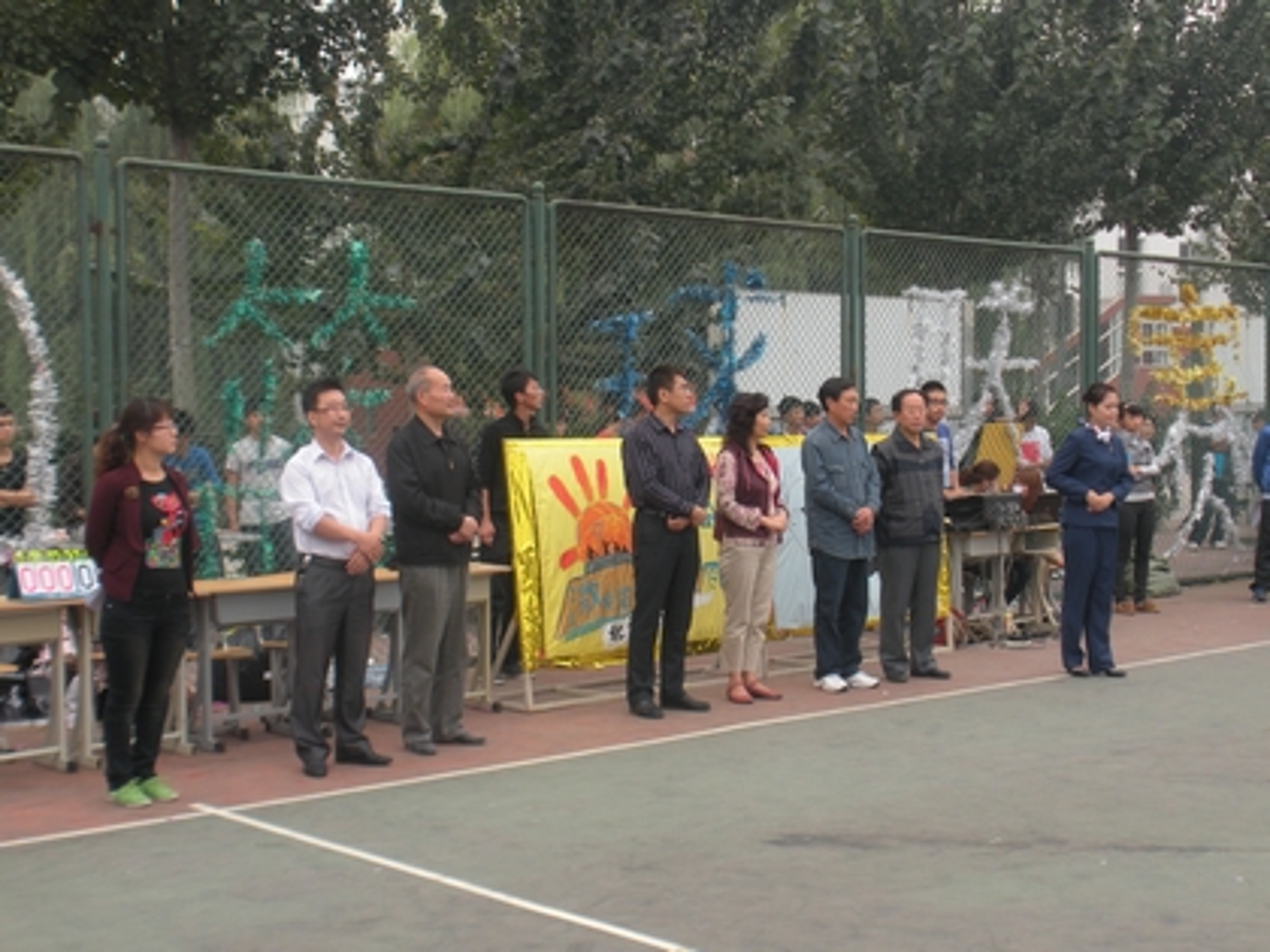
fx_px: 1834
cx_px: 635
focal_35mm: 50
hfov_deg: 38.2
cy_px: 476
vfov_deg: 29.1
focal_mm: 9.1
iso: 77
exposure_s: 1/59.7
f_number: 4.4
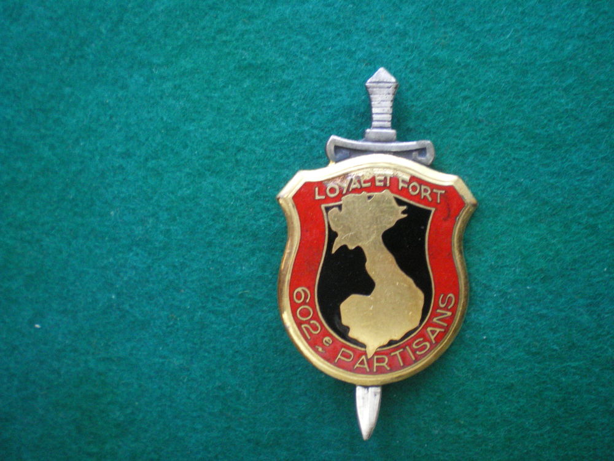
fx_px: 674
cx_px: 307
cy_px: 230
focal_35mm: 38
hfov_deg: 49.0
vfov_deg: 37.7
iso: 400
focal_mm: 6.3
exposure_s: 1/13
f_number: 3.1
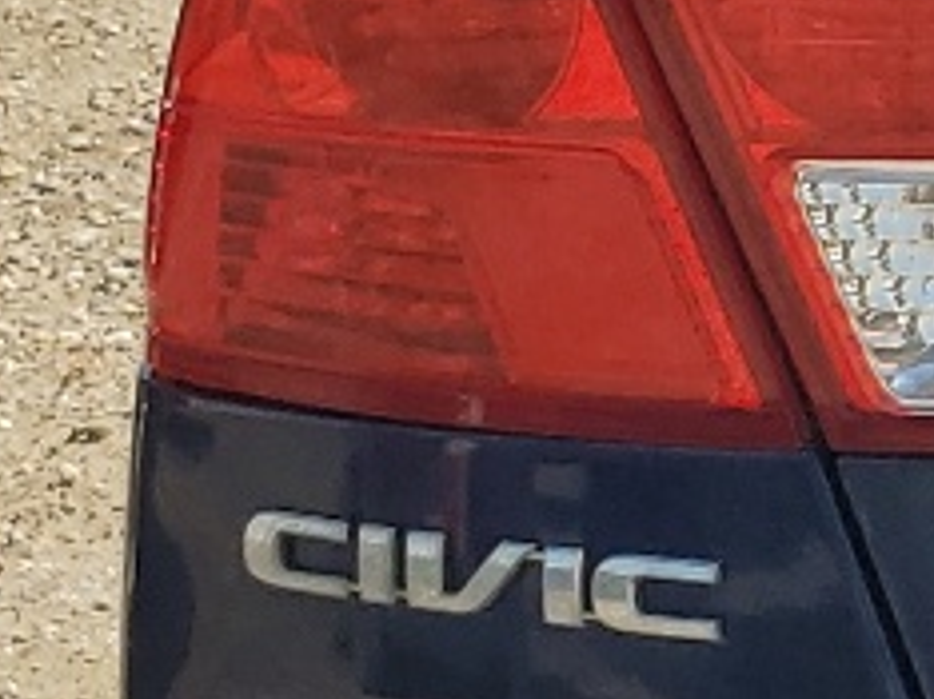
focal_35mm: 178
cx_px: 2750
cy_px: 168
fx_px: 4798
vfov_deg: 8.3
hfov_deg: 9.1
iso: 50
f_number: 1.5
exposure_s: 1/2500
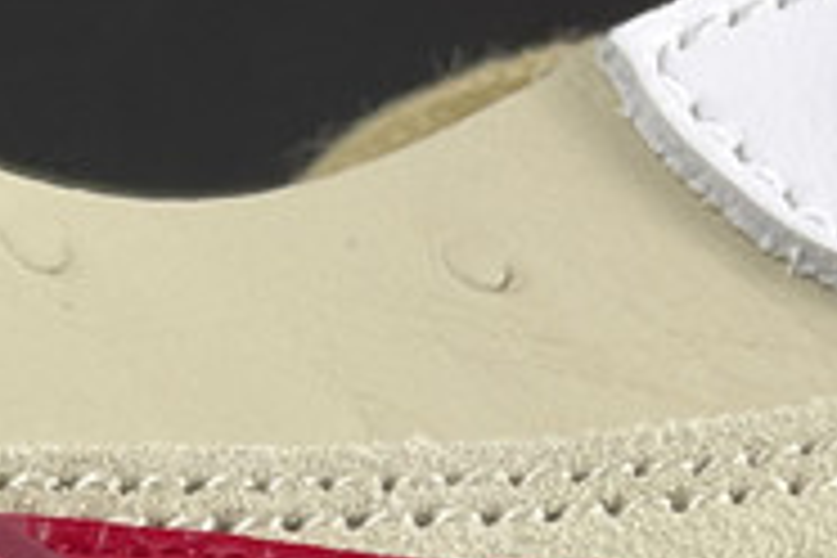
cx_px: -576
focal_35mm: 145
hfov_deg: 13.0
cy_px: 1192
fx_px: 3371
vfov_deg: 8.8
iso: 80
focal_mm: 4.2
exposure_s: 1/121
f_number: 1.6
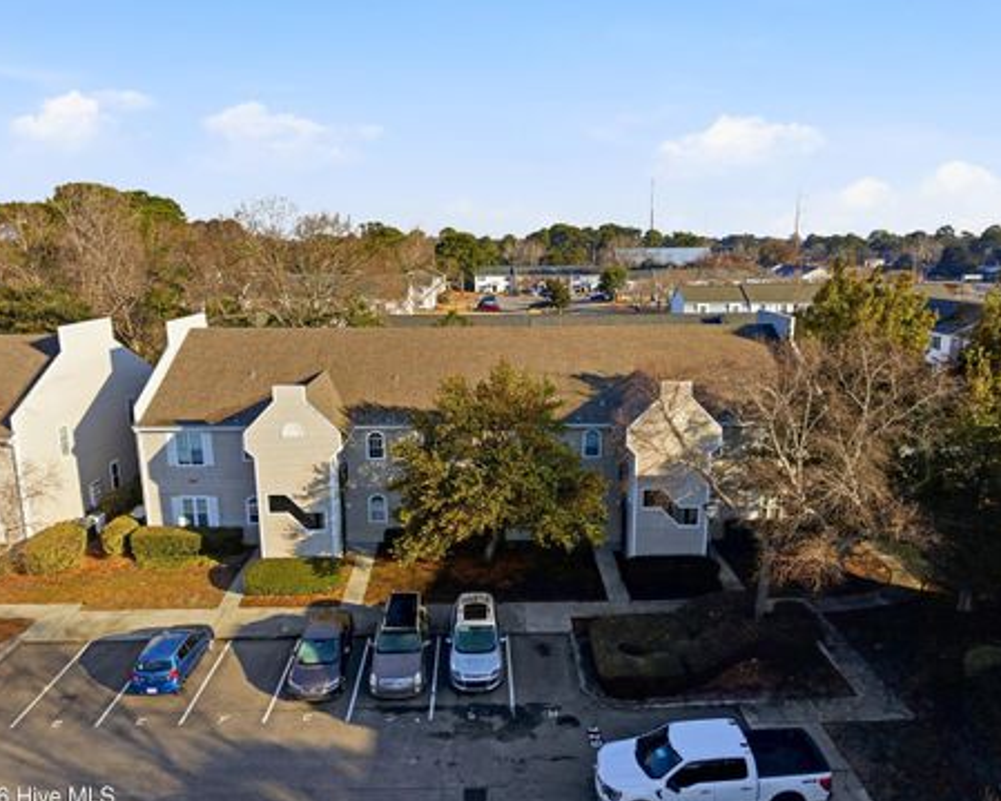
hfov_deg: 68.1
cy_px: 415
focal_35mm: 25
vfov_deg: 56.8
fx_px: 740
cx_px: 495
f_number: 1.8
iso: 100
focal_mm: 8.7
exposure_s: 1/8000
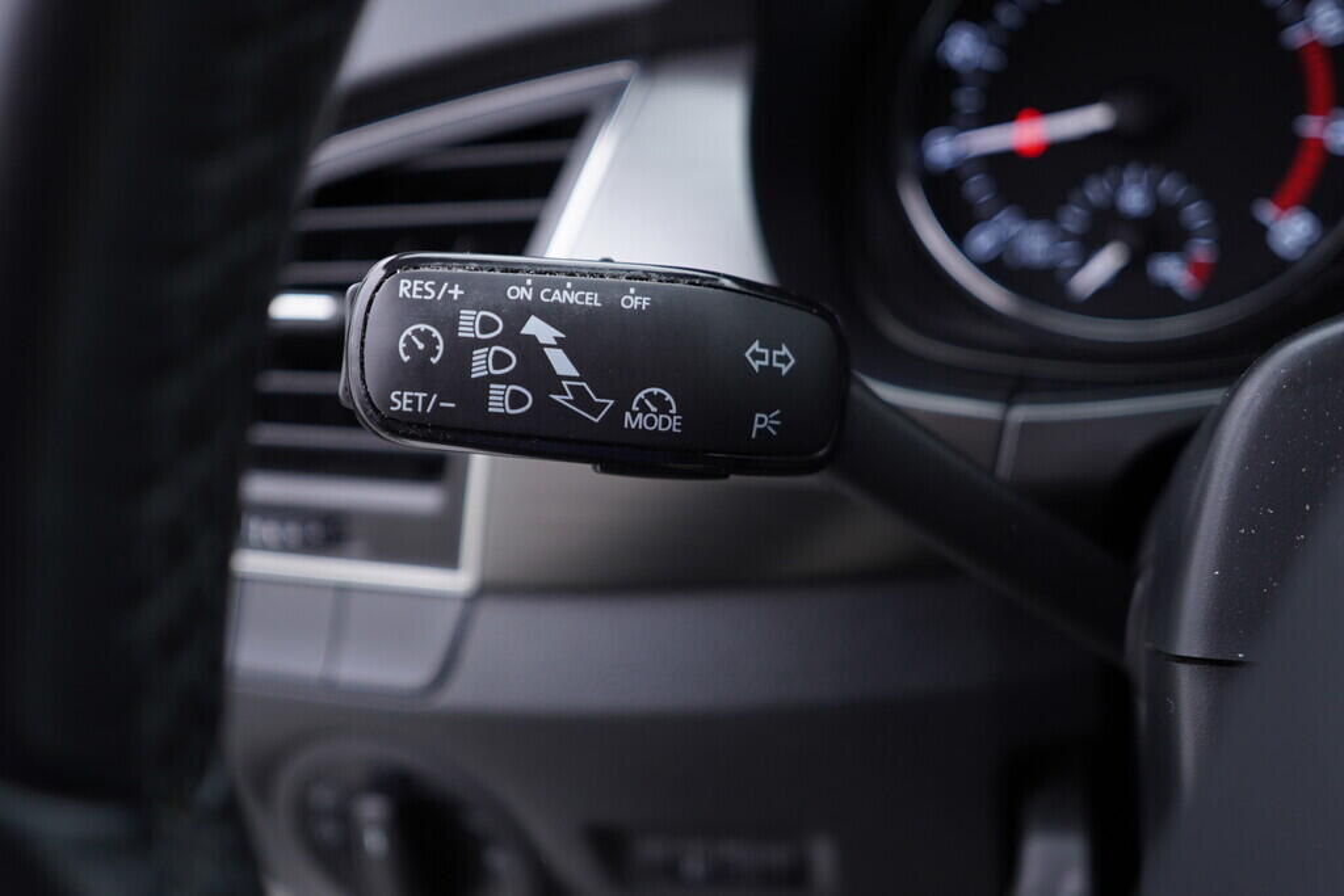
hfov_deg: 53.1
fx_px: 1344
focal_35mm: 36
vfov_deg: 36.9
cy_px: 448
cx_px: 672
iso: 125
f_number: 2.8
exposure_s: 1/40
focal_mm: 24
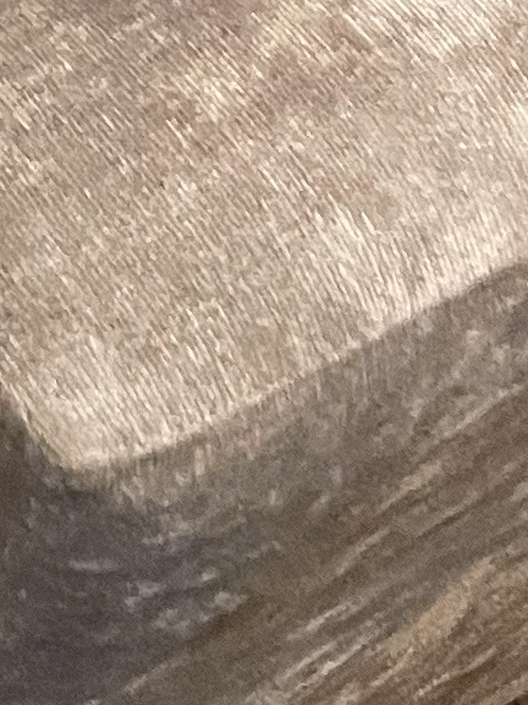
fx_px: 3701
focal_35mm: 182
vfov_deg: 9.1
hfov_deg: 7.4
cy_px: -1294
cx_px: -962
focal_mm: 4.2
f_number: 1.6
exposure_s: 1/50
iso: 250
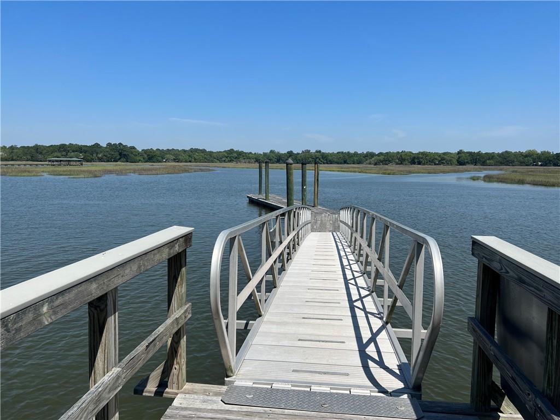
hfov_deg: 67.3
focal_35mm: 26
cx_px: 280
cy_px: 210
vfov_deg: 53.1
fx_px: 421
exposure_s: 1/6211
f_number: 1.5
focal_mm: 5.7
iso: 50
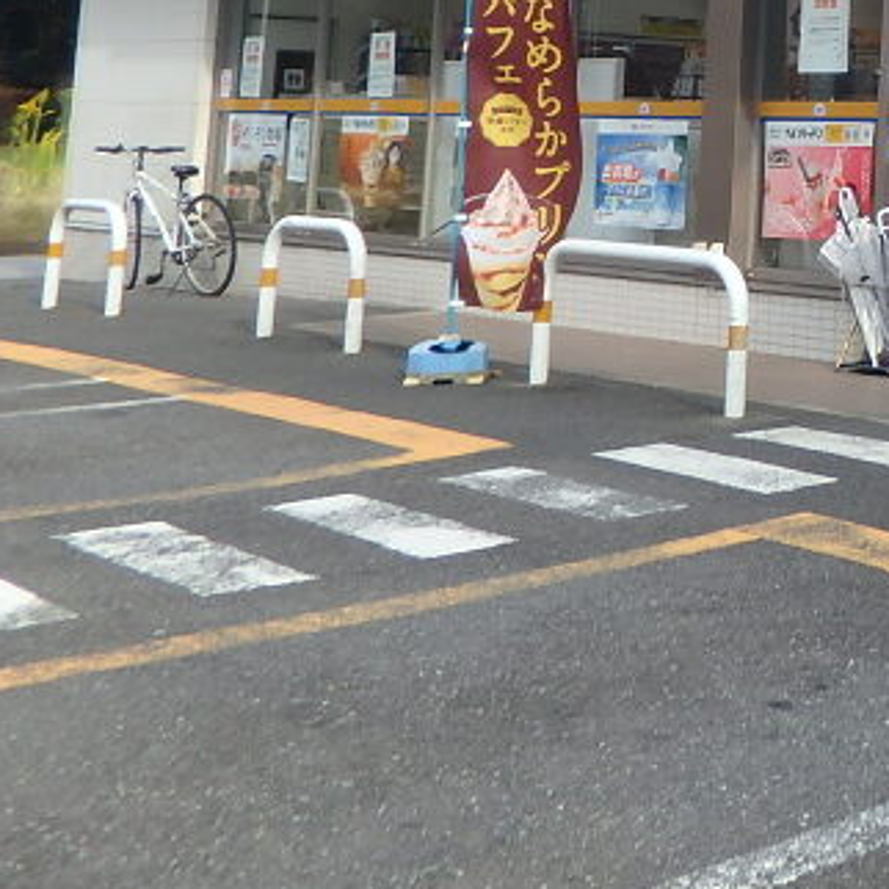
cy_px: -39
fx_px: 1976
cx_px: 1242
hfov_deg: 22.0
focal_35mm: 68
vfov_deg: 24.0
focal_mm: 4.7
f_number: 4.3
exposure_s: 1/250
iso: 125
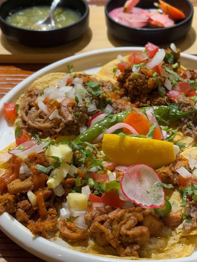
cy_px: 125
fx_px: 562
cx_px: 142
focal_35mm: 74
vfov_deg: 26.3
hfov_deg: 19.8
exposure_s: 1/33
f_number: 1.78
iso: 200
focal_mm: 6.76
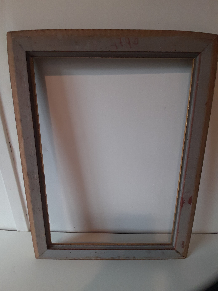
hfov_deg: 89.9
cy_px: 146
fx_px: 109
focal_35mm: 13
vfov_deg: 106.2
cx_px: 109
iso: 100
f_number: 2.2
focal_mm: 1.42
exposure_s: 1/40
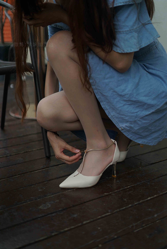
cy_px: 124
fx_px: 347
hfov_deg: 27.0
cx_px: 84
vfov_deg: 39.6
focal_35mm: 50
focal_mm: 50
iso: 200
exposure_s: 1/5000
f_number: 2
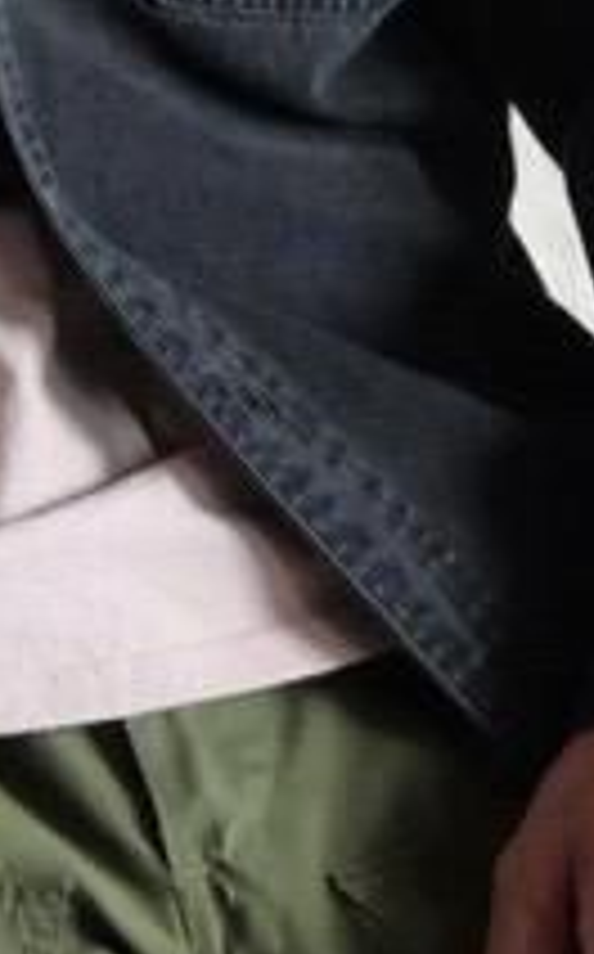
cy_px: 110
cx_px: -158
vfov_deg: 5.1
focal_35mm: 410
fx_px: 10649
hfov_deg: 3.2
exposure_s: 1/125
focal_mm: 48
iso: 2000
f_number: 3.9
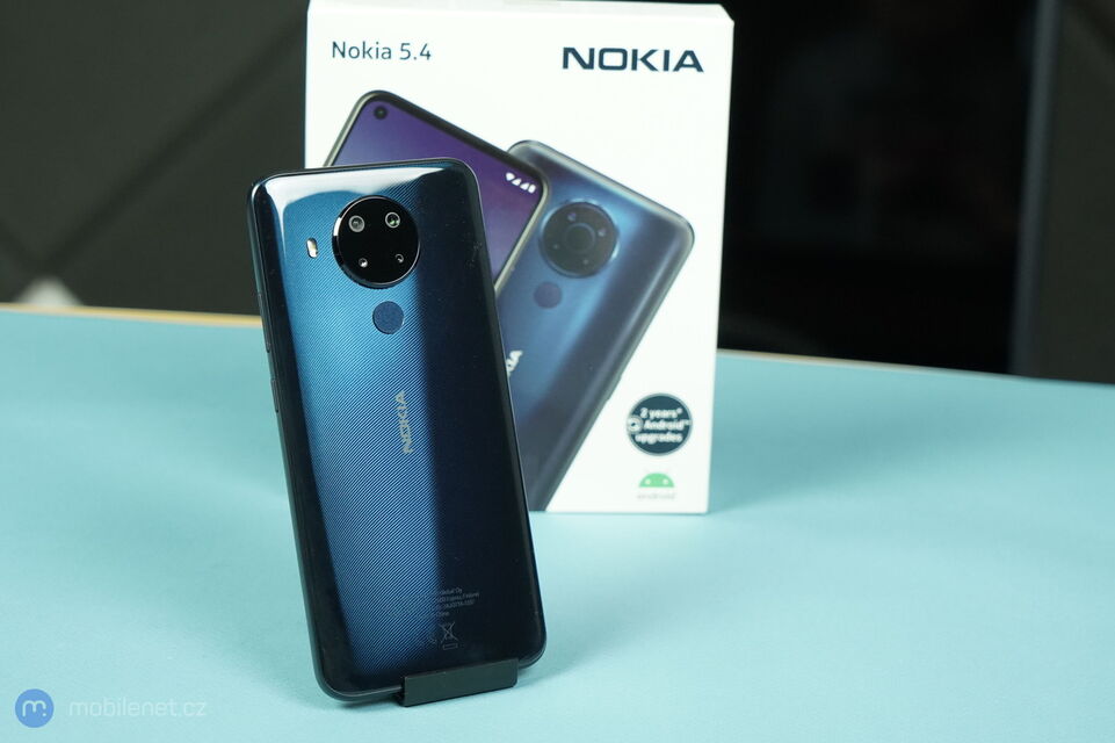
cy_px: 372
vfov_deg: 19.4
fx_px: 2167
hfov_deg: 28.9
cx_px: 558
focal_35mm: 70
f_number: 7.1
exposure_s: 1/160
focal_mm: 70
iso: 4000
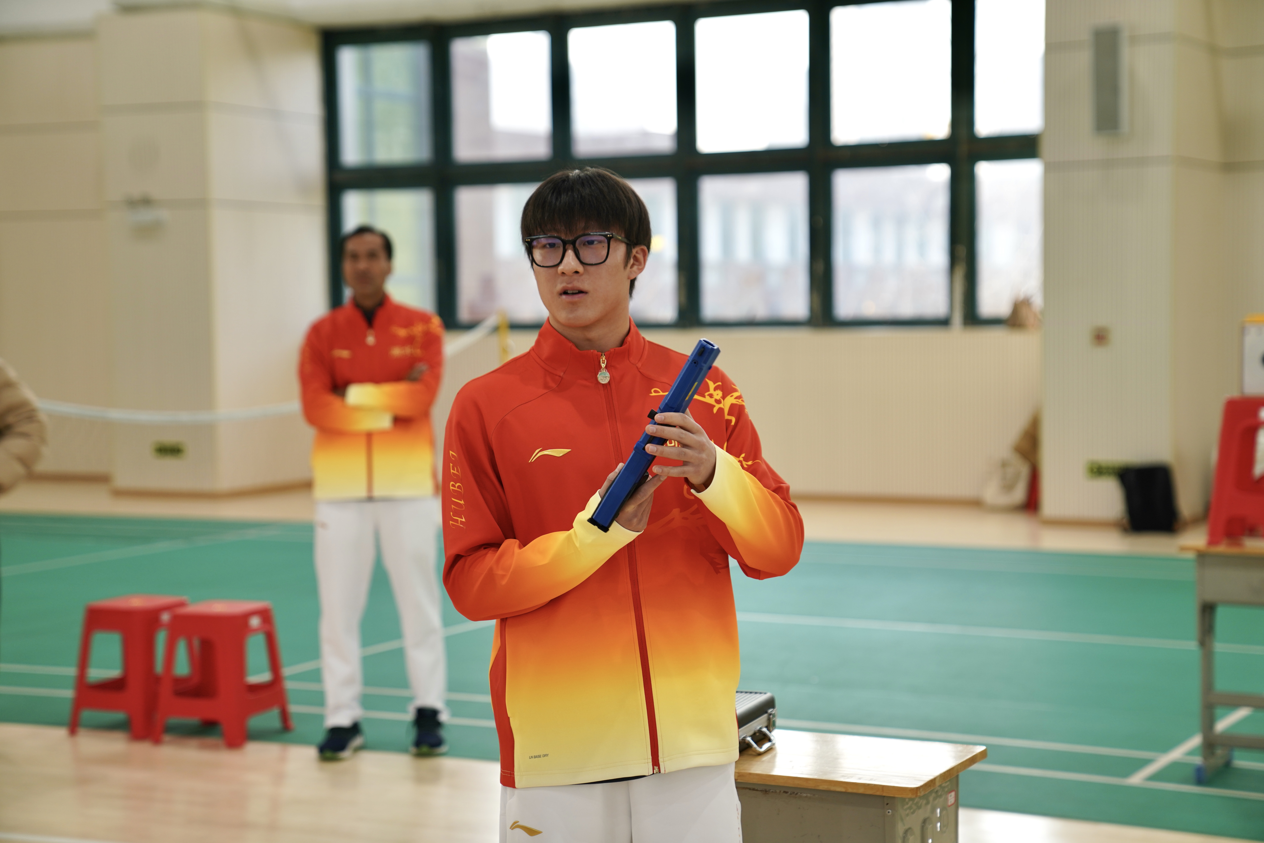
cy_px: 422
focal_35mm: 67
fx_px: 2353
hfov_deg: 30.1
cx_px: 632
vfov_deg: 20.3
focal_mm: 67
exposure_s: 1/200
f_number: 2.8
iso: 250
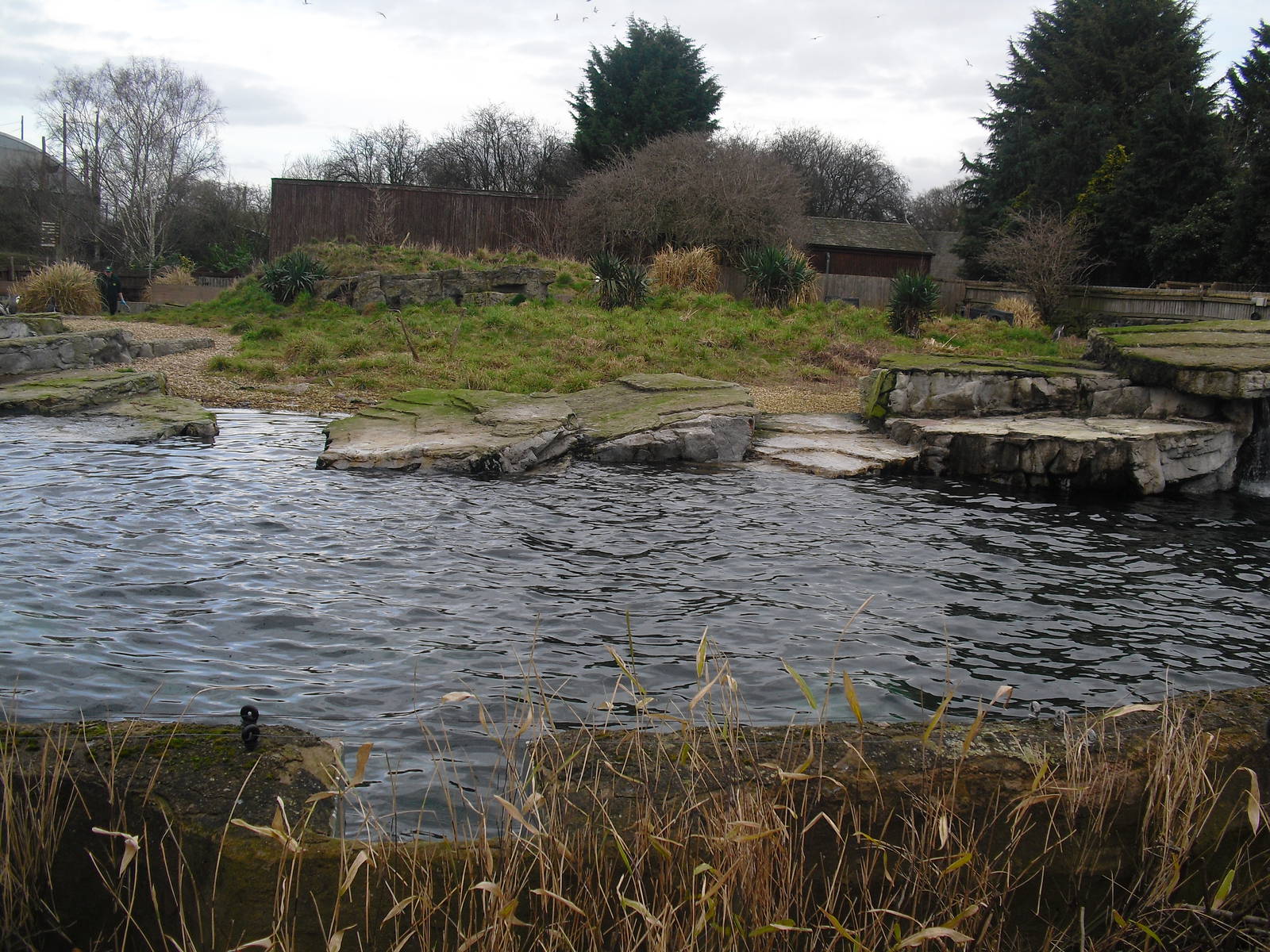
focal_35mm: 36
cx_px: 635
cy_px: 476
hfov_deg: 51.4
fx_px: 1321
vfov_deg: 39.7
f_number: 3.1
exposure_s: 1/250
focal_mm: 6.3
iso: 100
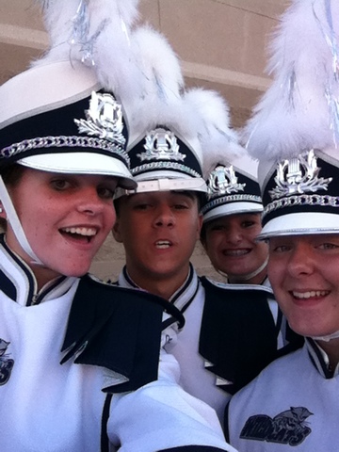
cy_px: 226
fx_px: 457
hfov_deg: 40.7
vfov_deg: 52.6
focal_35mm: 35
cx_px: 170
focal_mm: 3.85
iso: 125
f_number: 2.4
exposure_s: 1/381
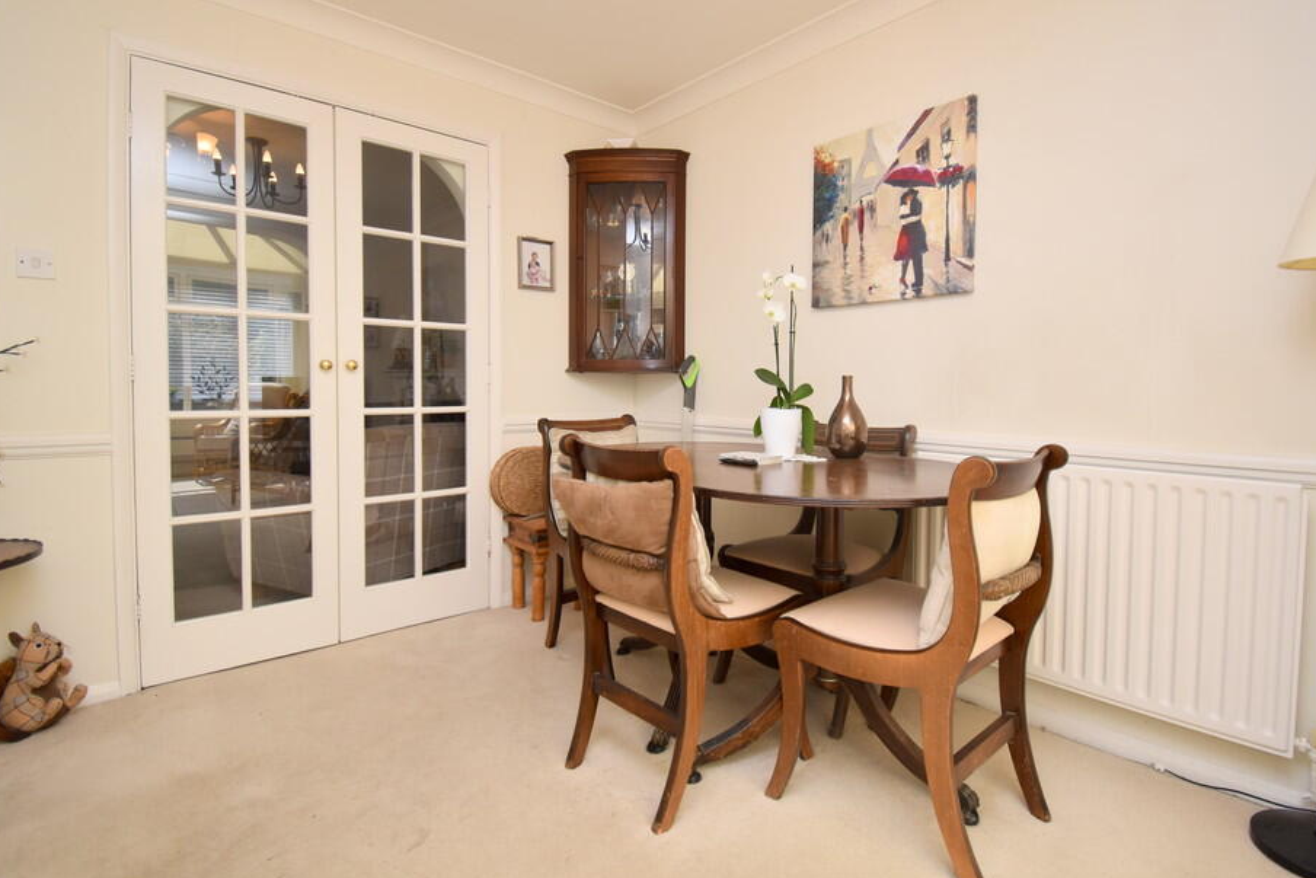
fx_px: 622
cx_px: 681
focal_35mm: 17
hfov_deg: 93.2
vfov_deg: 70.4
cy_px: 414
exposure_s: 1/200
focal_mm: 10
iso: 220
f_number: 5
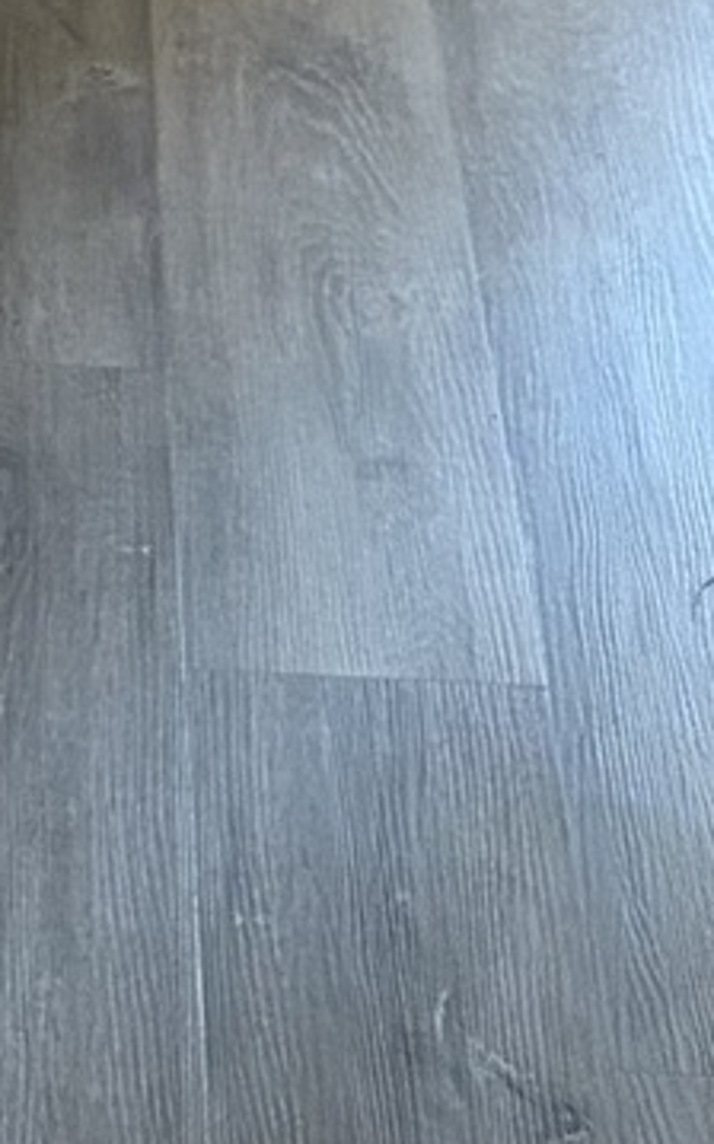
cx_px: -121
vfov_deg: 9.9
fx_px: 5517
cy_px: -1855
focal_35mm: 177
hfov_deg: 7.3
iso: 250
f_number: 1.6
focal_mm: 5.96
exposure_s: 1/60
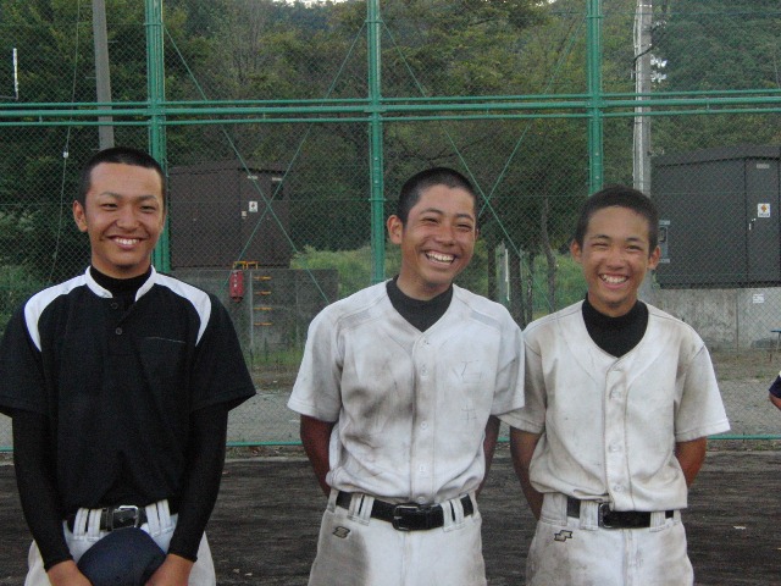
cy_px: 293
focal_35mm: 73
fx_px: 1647
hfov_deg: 26.7
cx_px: 390
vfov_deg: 20.2
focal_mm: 13
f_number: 3.6
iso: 800
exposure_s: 1/320
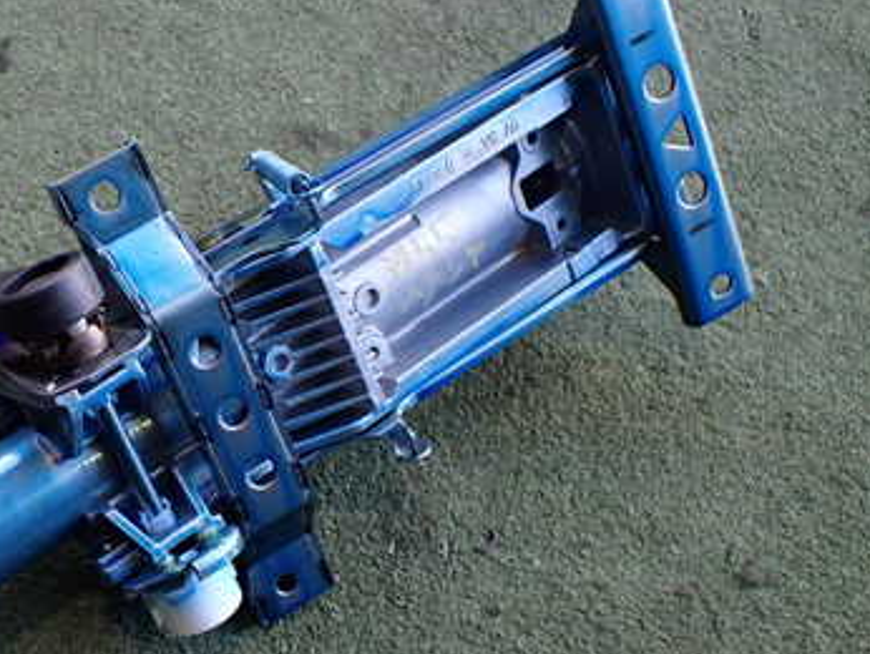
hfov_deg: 35.2
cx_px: 128
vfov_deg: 28.0
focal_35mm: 52
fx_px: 1308
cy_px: 395
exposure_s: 1/125
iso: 200
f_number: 2.3
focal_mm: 5.4
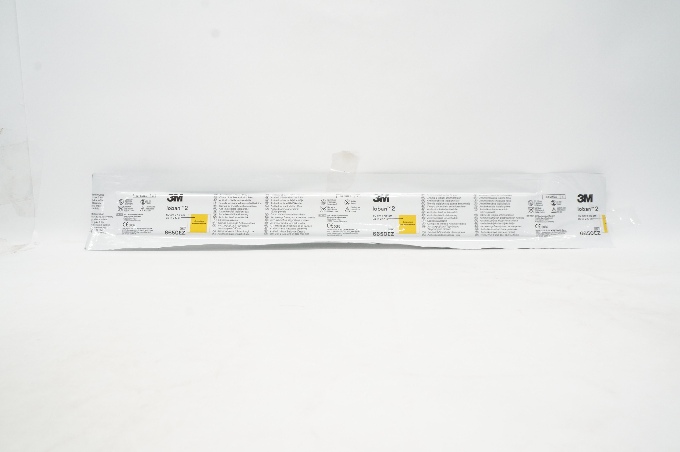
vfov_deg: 47.8
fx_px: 509
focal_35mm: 27
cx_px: 340
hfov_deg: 67.4
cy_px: 226
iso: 800
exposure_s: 1/20
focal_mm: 18
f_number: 11
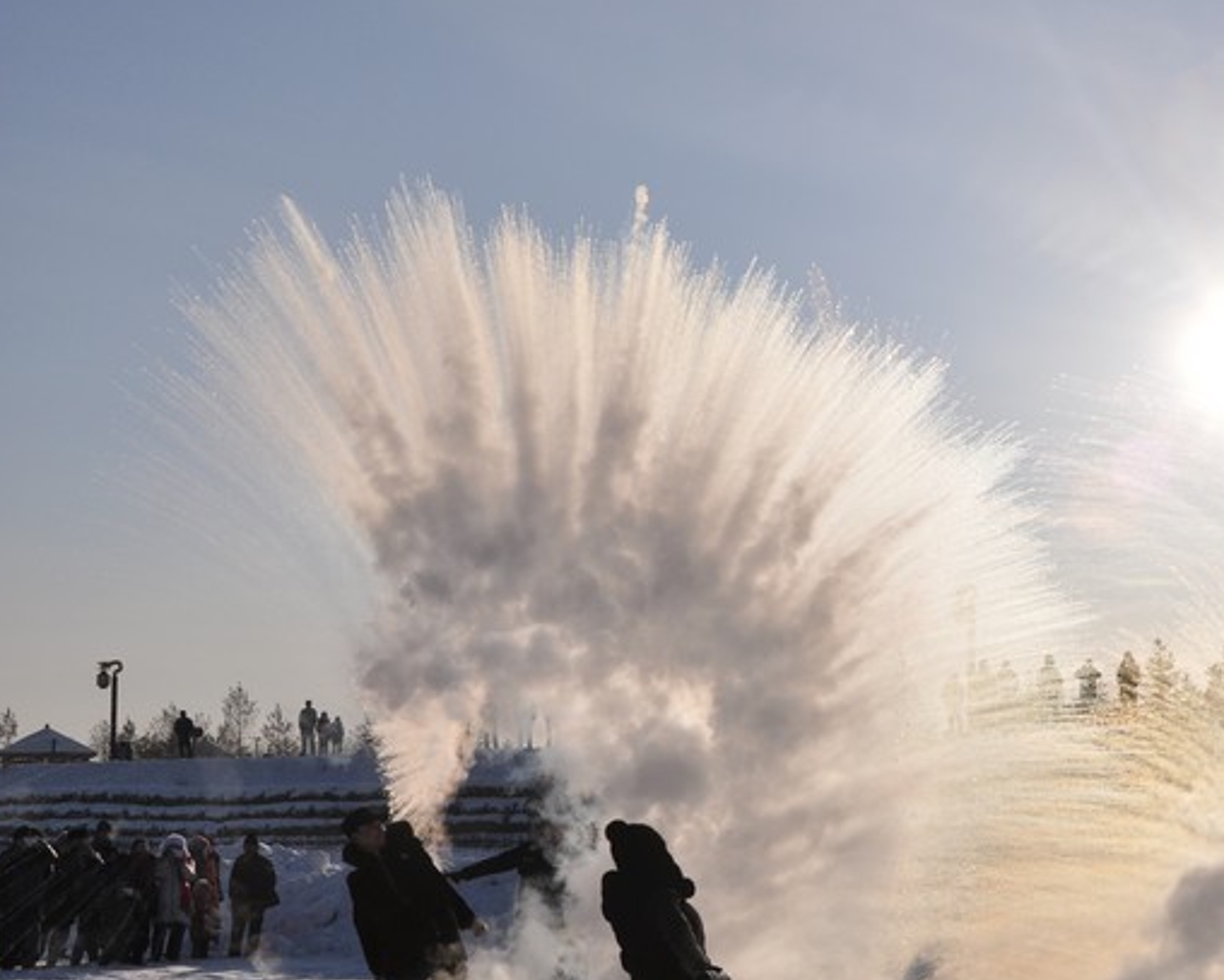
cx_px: 998
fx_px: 2131
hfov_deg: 31.2
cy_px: 628
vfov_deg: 25.8
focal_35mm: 59
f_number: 9
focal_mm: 25
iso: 200
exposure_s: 1/2500
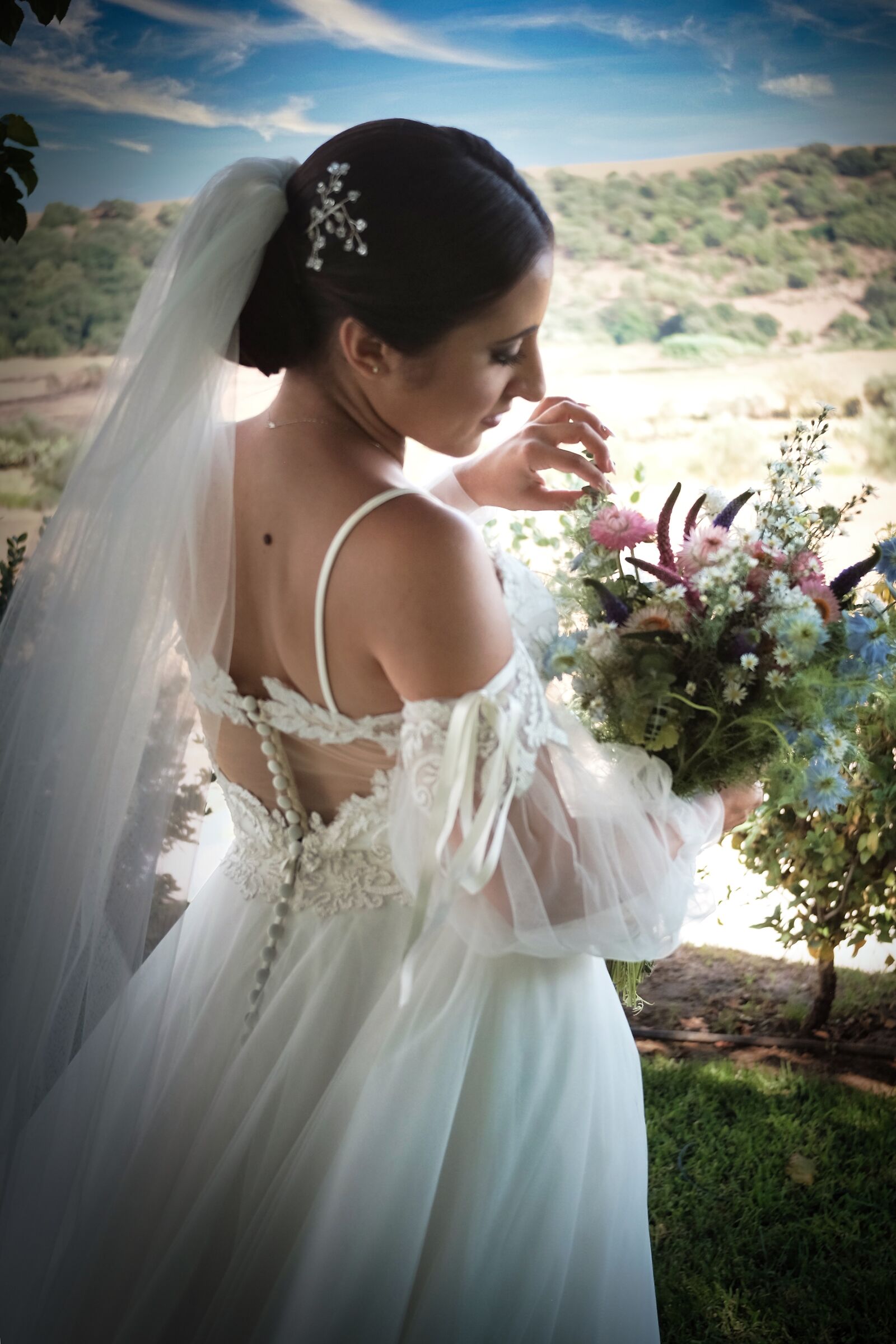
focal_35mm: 41
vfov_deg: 47.4
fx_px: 1531
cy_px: 672
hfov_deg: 32.6
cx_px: 448
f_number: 2.8
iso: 400
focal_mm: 27
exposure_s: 1/950
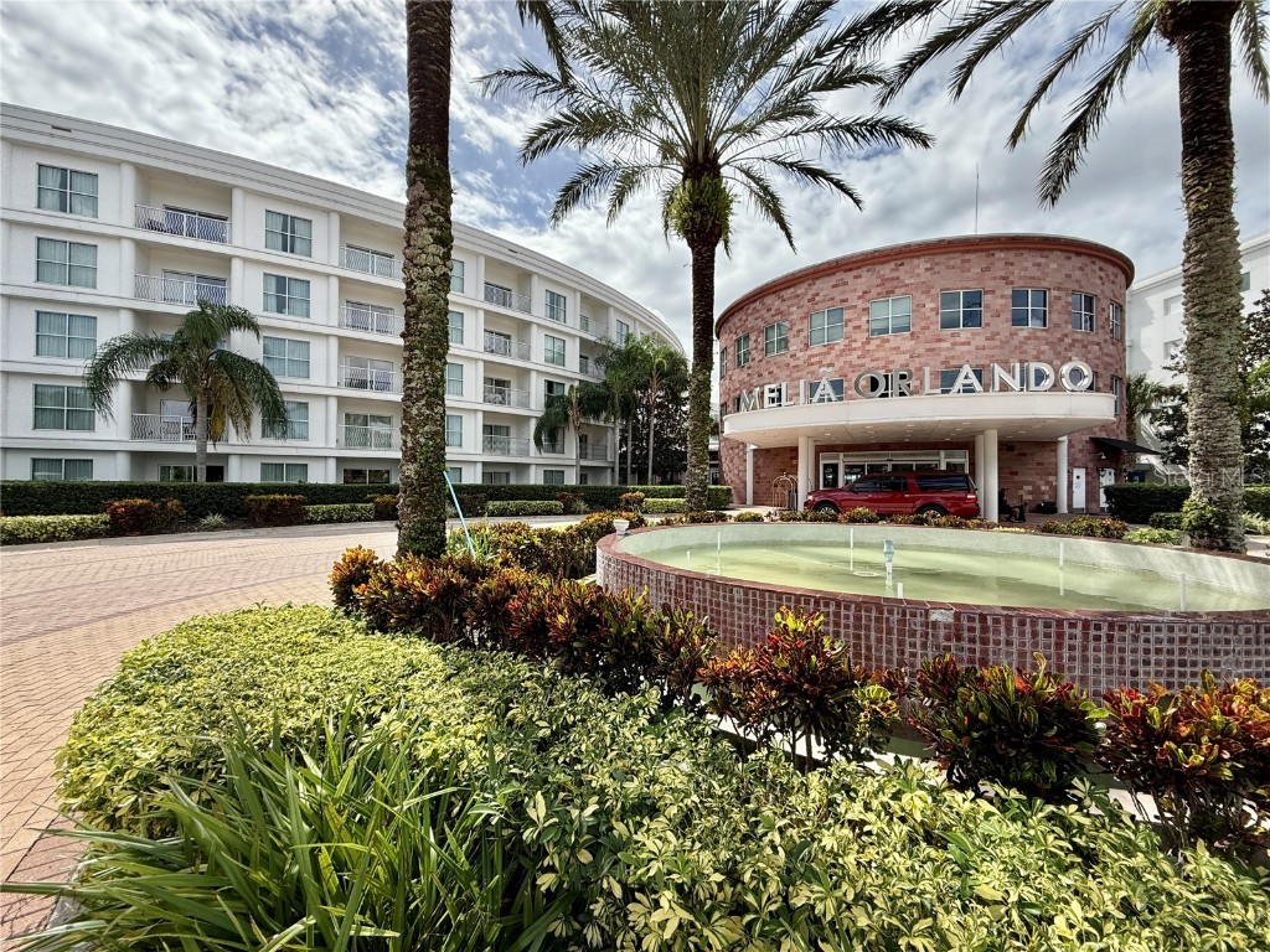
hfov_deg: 102.1
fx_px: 514
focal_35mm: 14
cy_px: 476
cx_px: 635
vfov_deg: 85.7
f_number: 2.2
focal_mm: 2.22
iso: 64
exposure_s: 1/1848
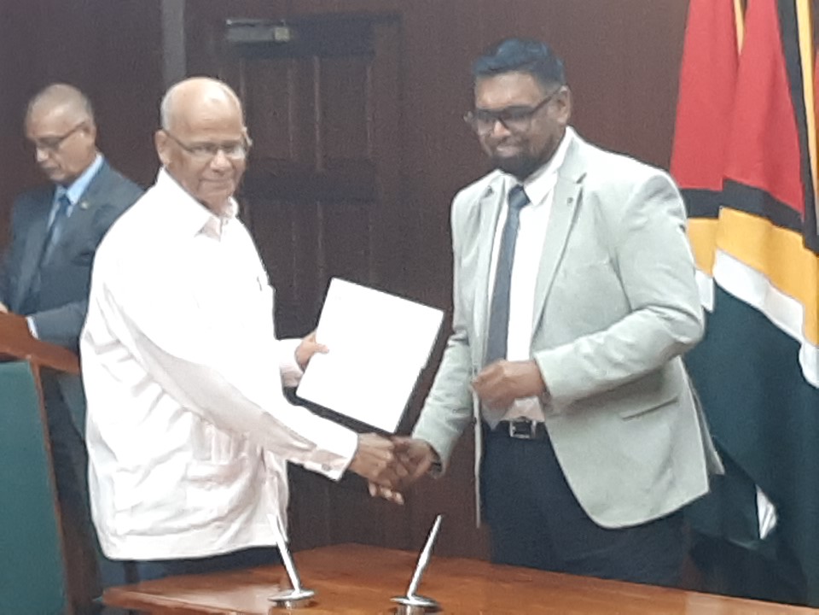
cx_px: 410
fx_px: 615
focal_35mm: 26
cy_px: 308
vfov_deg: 53.1
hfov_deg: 67.3
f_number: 1.7
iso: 248
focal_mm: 3.92
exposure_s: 1/50
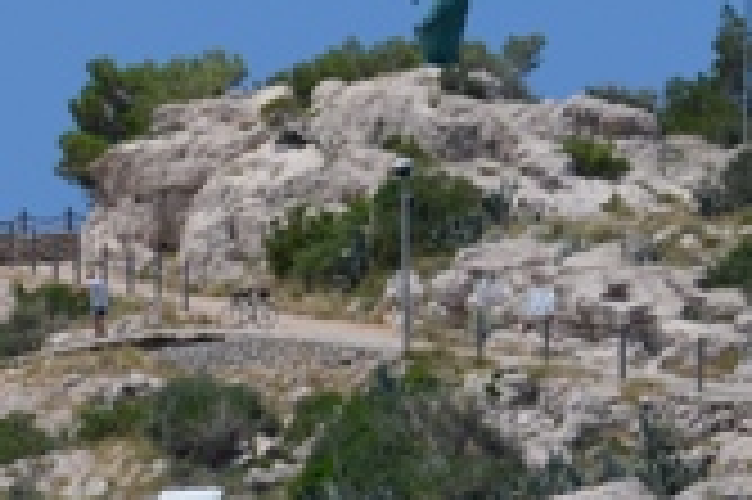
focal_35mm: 645
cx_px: 414
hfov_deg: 3.2
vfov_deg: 2.1
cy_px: 50
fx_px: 13460
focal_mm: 90
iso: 110
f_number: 8
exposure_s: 1/250
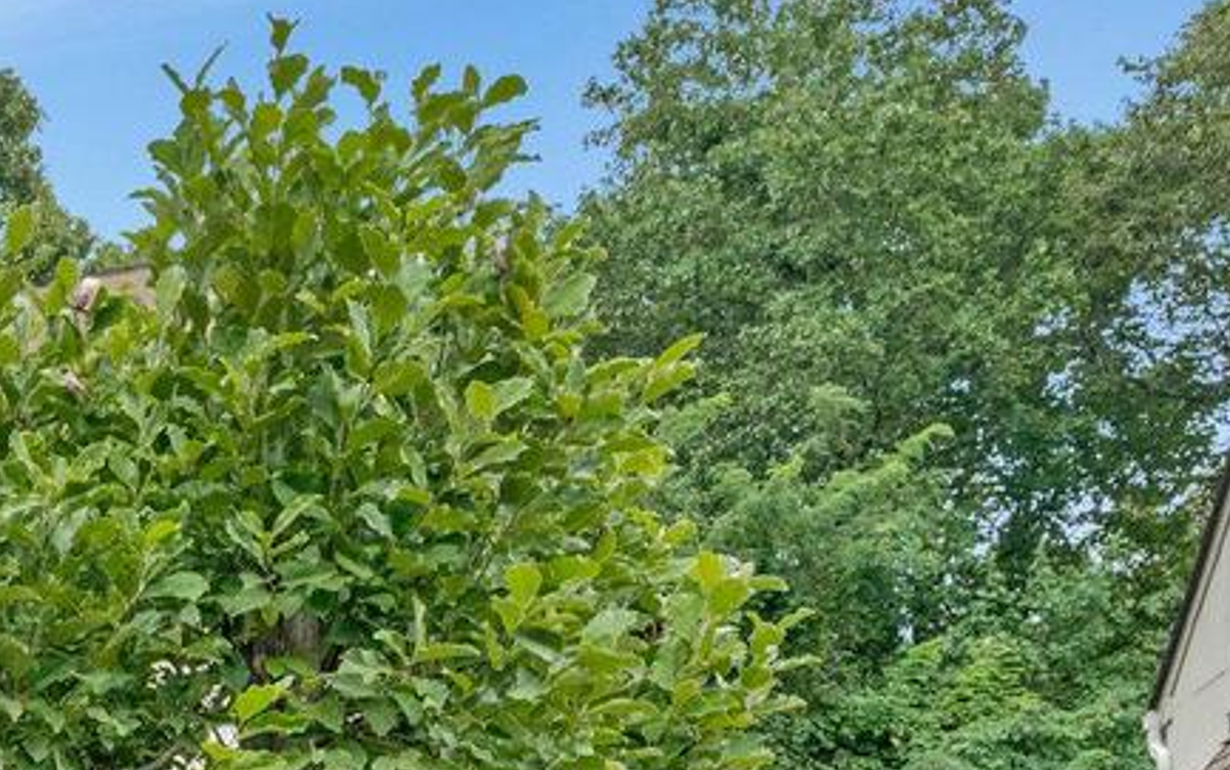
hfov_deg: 25.3
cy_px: 1077
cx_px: -616
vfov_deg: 19.2
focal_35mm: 61
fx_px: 2046
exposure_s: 1/200
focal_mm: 18
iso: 1250
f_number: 7.1
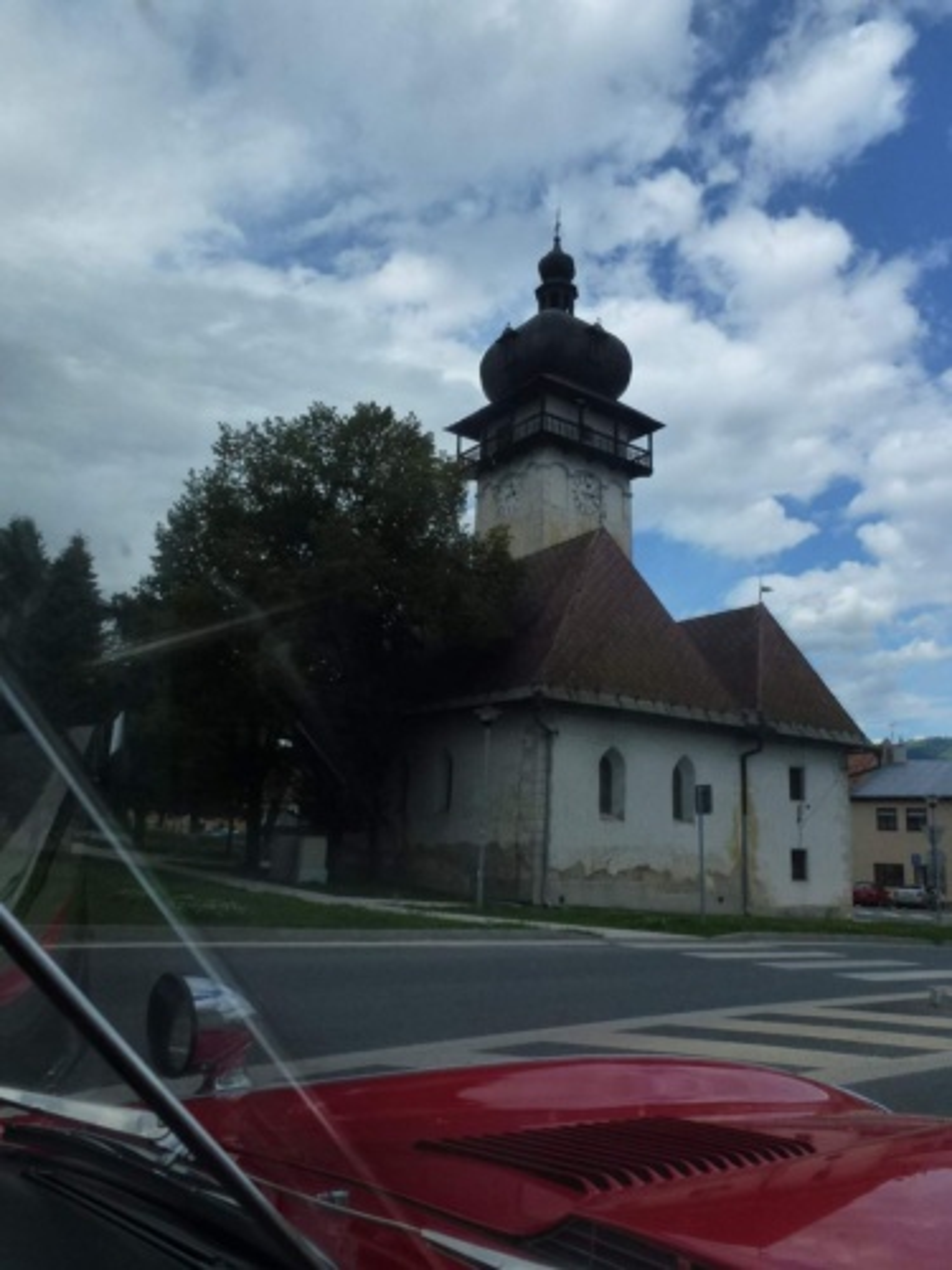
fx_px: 880
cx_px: 476
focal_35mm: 24
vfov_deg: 71.6
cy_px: 635
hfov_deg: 56.8
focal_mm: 4.3
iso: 160
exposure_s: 1/1000
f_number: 4
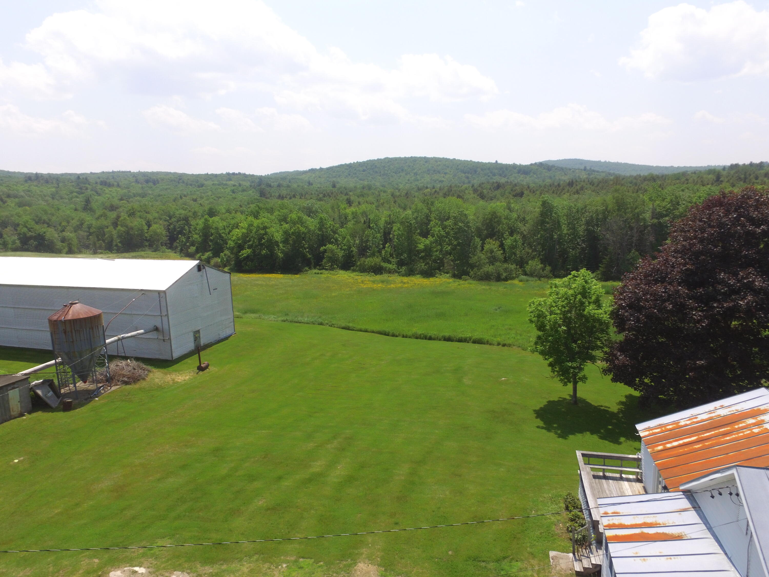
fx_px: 444
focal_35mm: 20
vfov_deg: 66.0
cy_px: 288
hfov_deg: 81.7
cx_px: 384
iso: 100
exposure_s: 1/1188
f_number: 2.8
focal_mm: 3.61
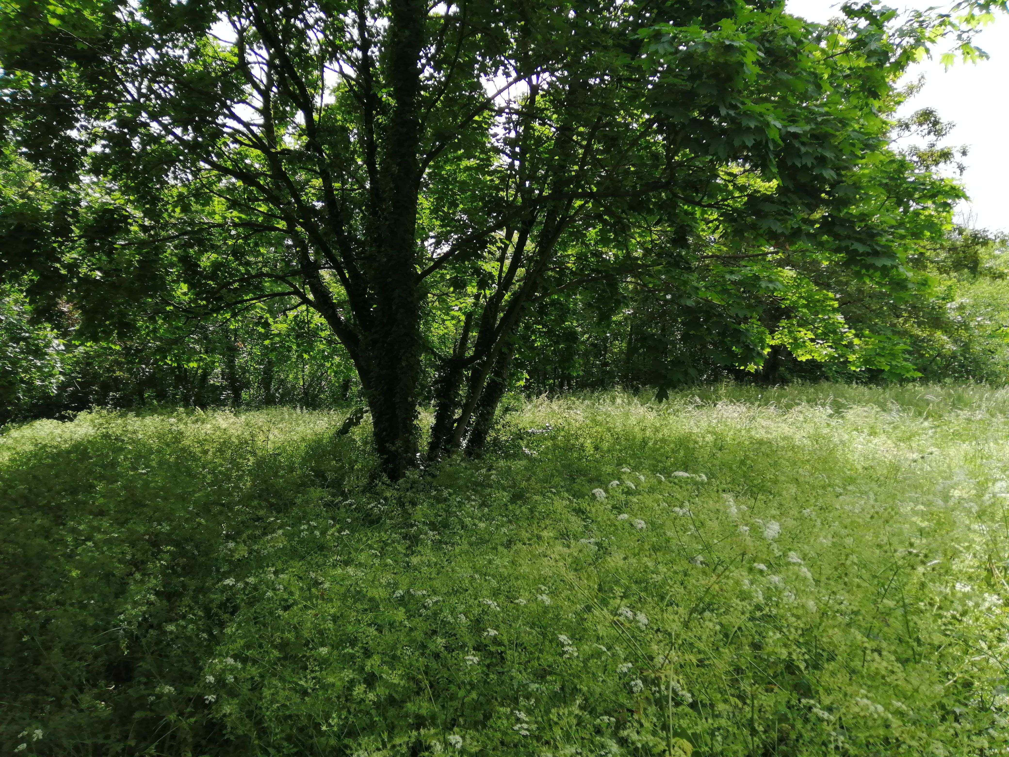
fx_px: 758
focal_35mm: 26
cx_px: 504
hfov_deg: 67.3
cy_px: 378
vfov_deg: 53.1
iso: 50
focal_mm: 3.6
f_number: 1.8
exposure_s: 1/917
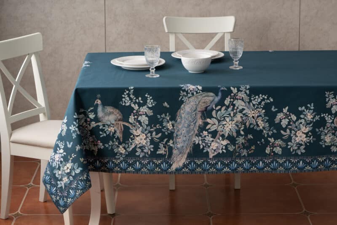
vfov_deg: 13.0
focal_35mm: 105
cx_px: 168
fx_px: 983
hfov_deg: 19.5
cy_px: 112
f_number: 13
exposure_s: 1/160
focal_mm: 105
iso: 200
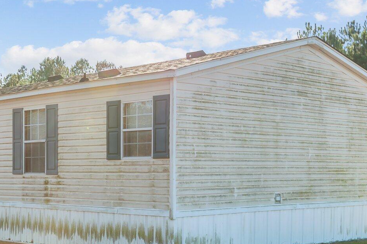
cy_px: 174
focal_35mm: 68
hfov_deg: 29.0
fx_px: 693
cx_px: 72
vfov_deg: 19.9
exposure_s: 1/250
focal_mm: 31
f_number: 8
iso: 400
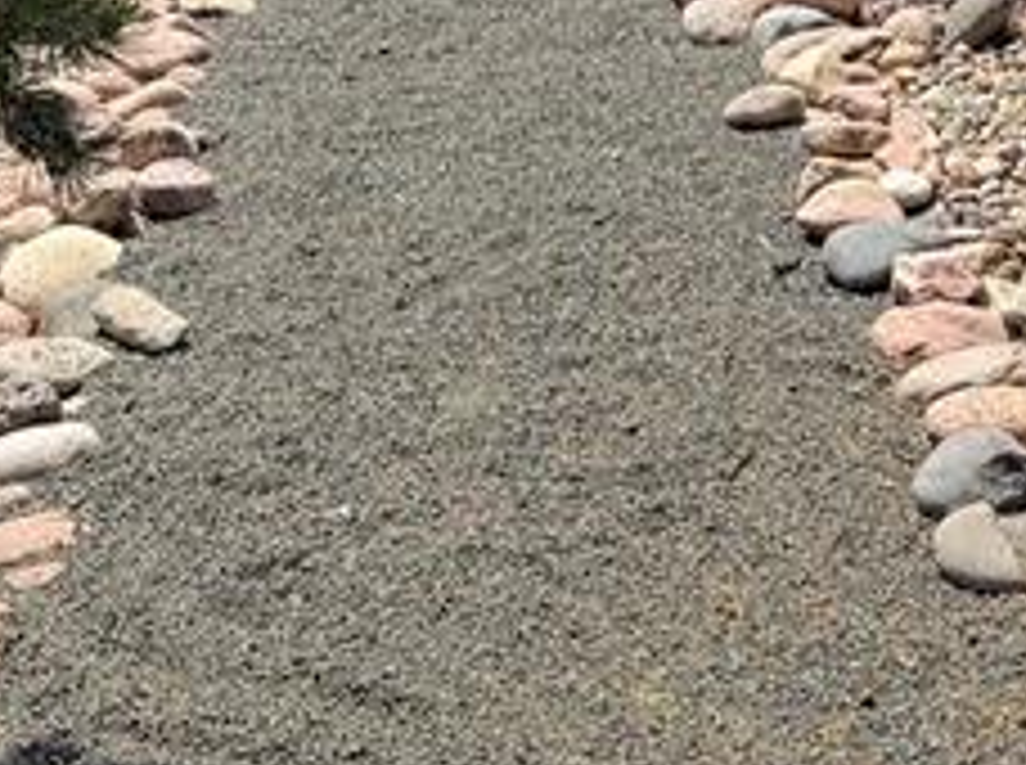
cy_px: -700
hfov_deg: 18.0
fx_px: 3194
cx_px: 909
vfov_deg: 12.3
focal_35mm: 108
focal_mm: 6.76
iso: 80
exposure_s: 1/2959
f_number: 1.78
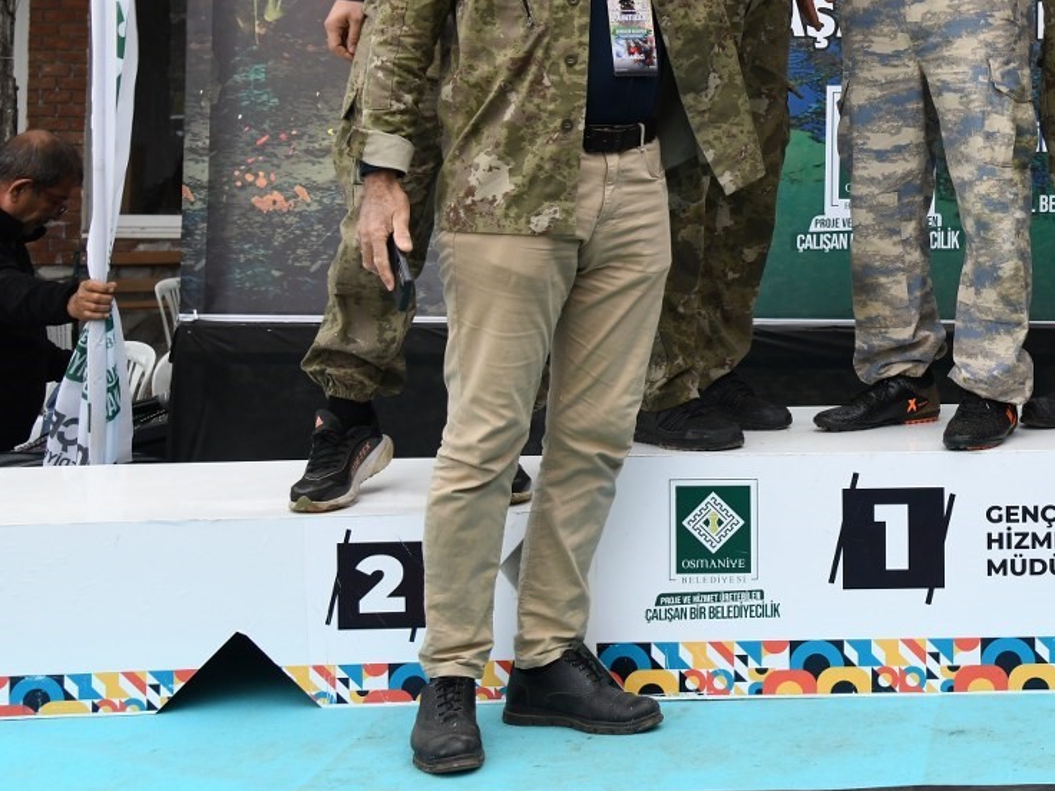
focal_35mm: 70
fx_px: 2133
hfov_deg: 26.2
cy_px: 63
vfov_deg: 20.5
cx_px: 1076
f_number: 7.1
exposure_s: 1/500
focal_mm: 34
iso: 1000
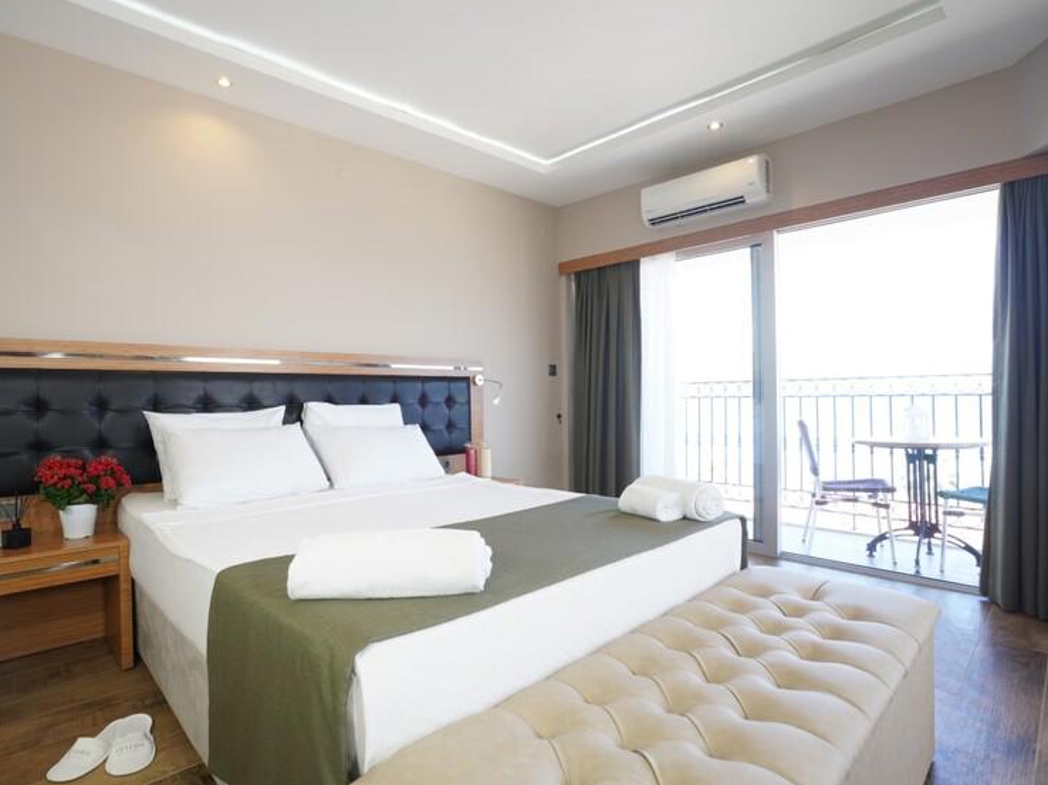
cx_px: 491
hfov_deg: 87.7
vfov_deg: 71.6
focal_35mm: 18
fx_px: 545
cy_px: 397
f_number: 10
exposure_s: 1/5
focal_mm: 16
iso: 100
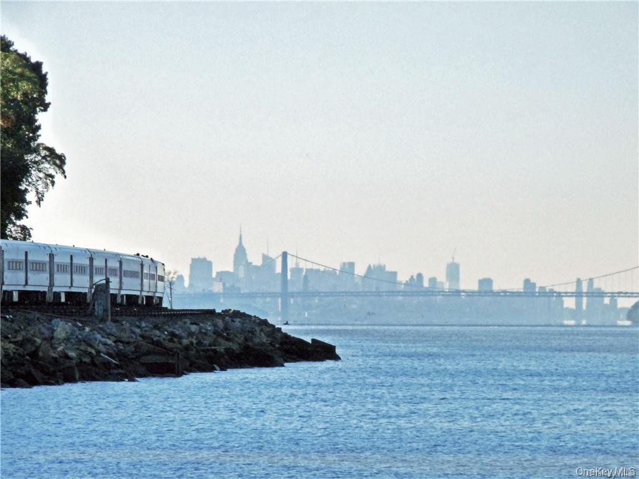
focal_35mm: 363
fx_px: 6701
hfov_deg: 5.5
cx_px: 320
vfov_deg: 4.1
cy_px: 240
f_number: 8
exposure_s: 1/640
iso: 250
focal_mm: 64.6
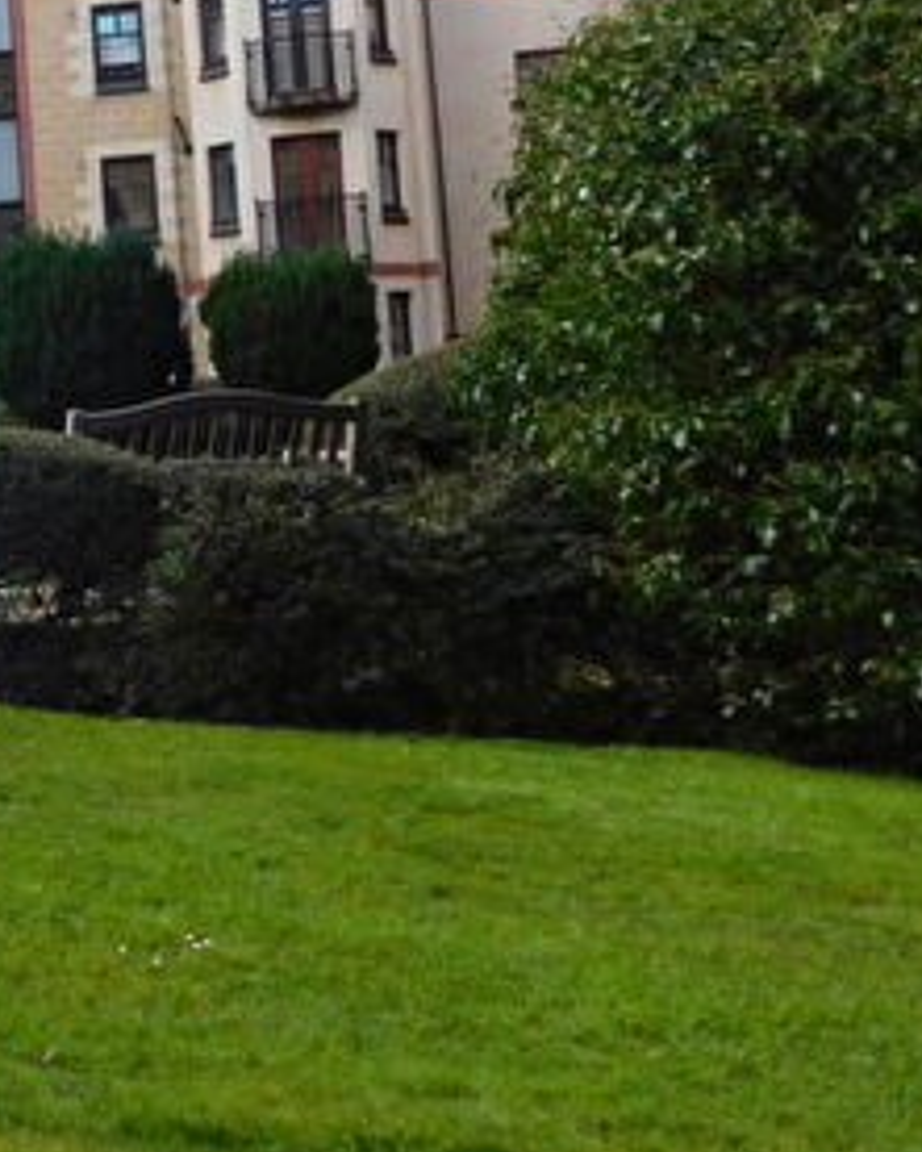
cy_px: 311
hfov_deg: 22.0
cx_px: -467
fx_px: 1943
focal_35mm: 57
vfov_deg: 32.5
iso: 125
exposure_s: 1/400
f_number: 3
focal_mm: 4
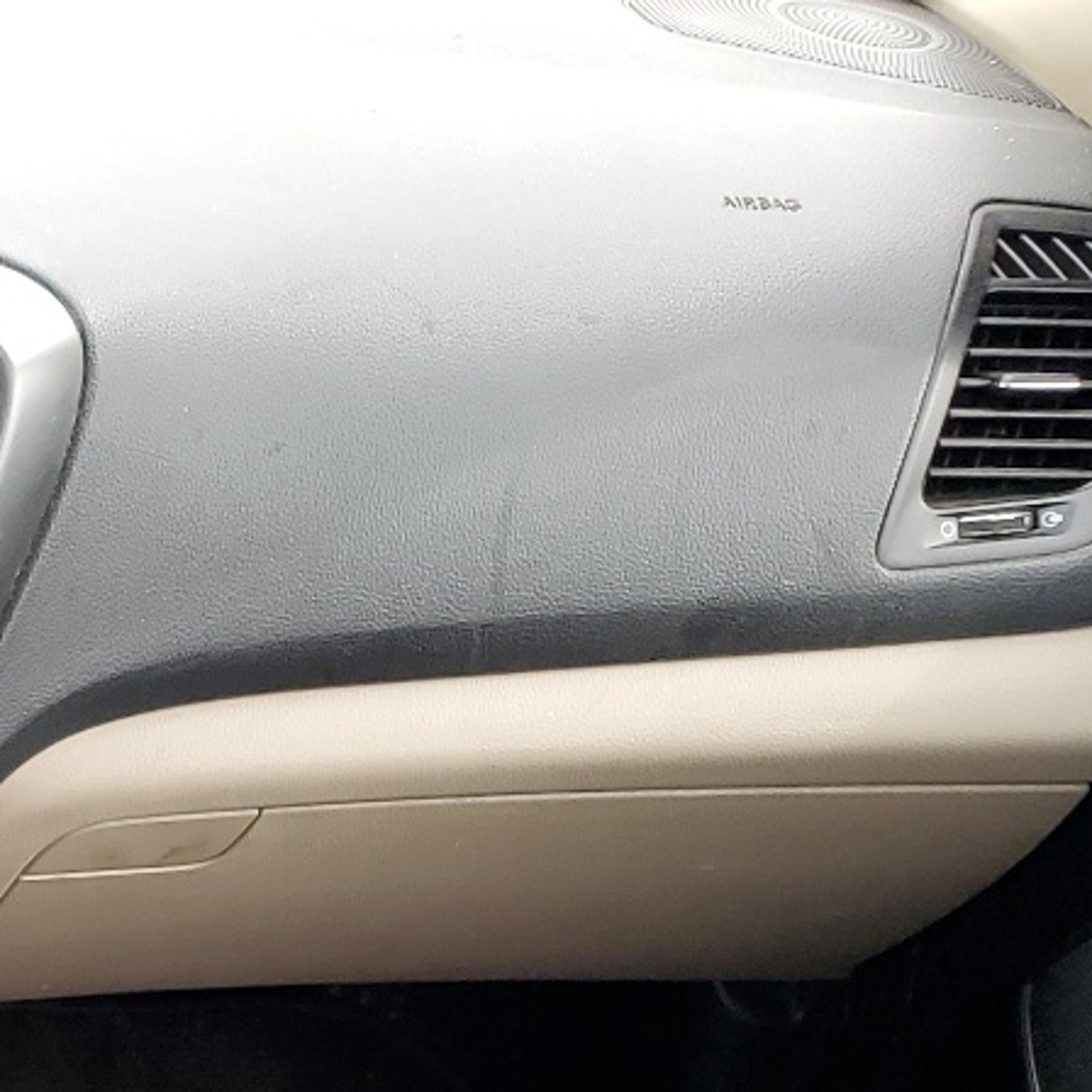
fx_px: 2927
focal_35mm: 82
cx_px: -658
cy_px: 1294
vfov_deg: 19.9
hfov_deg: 18.2
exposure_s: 1/120
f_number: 1.5
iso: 56
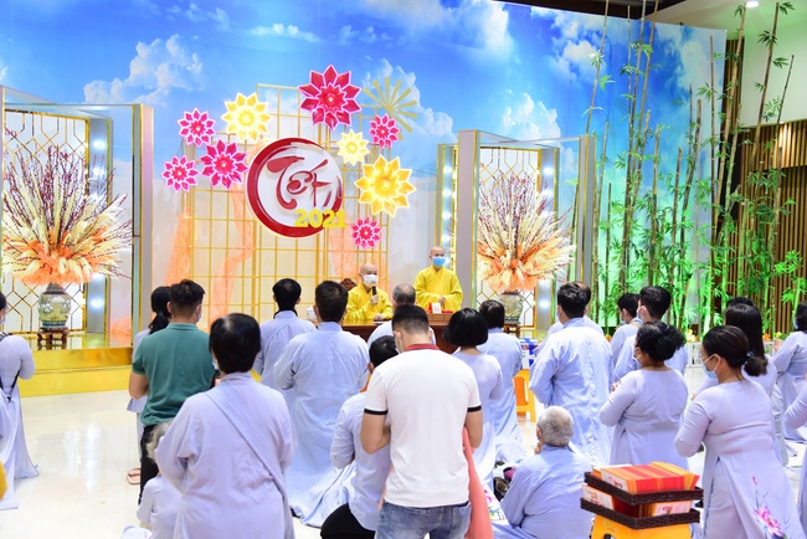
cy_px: 270
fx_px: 987
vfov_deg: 30.5
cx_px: 404
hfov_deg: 44.5
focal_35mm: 44
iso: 1000
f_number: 4.5
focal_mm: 44
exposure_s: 1/40
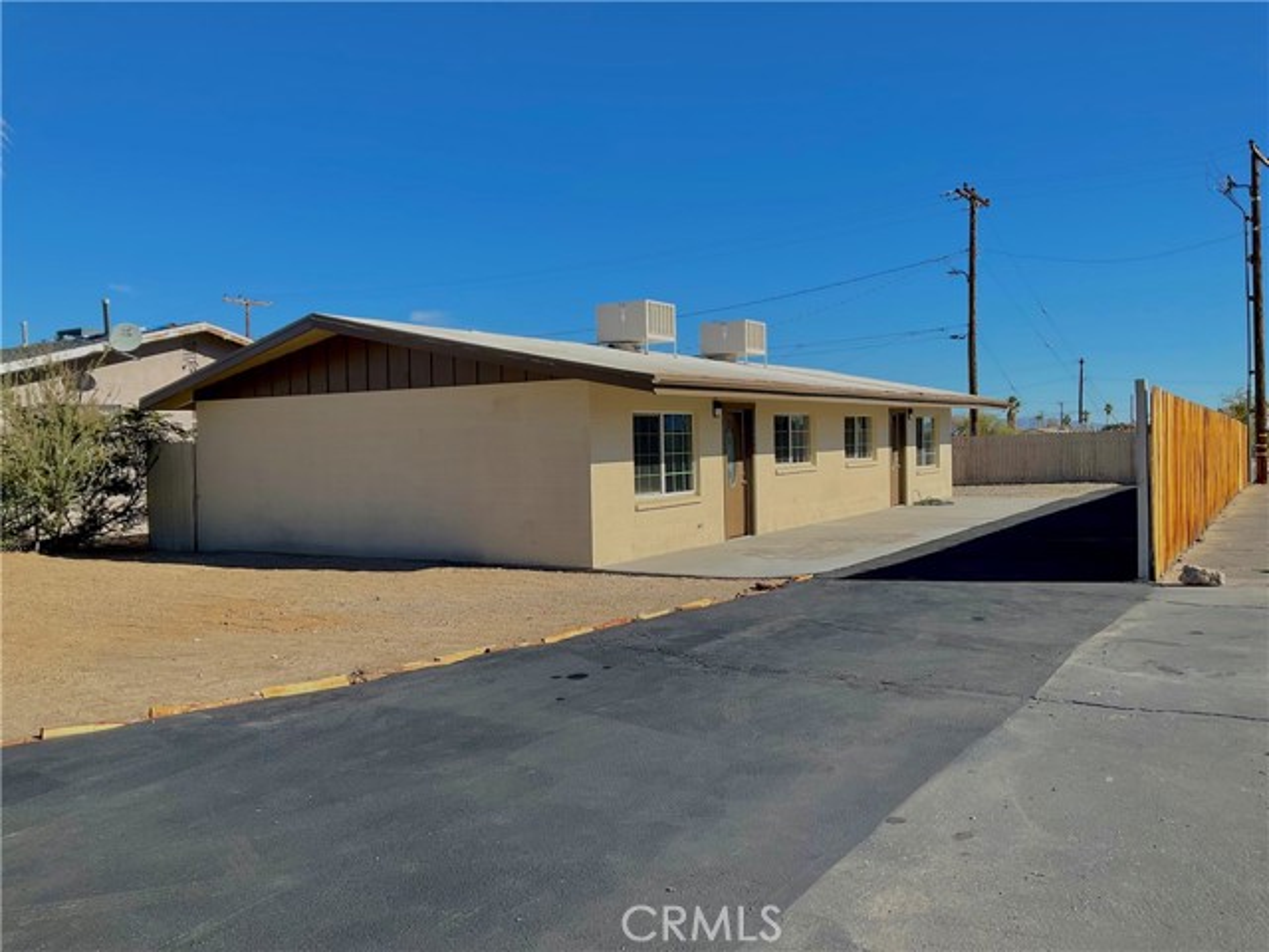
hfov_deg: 61.7
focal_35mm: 29
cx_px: 634
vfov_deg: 48.2
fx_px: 1063
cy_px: 476
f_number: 1.8
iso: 16
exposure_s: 1/2320
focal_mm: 3
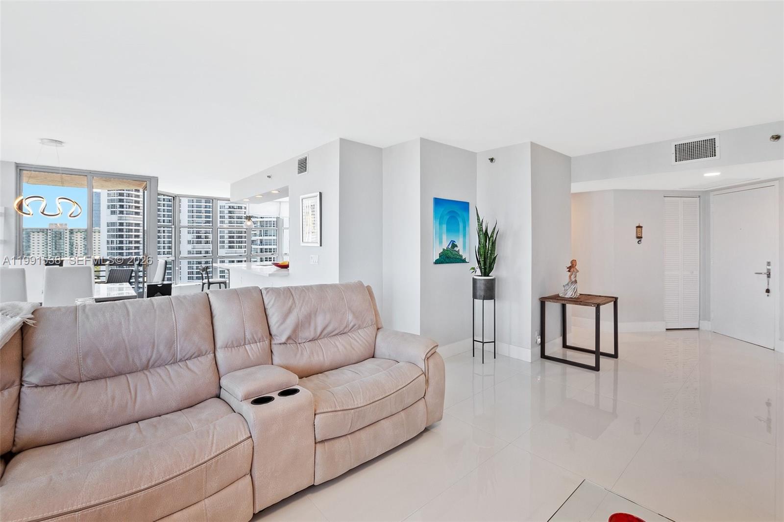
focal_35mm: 15
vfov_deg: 77.3
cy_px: 261
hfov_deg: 100.4
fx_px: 327
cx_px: 392
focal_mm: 10
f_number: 8
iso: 280
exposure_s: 1/15
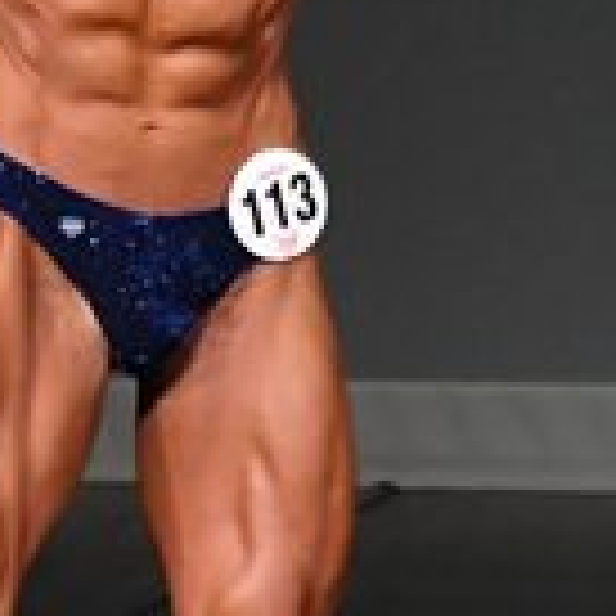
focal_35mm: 1658
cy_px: 265
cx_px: -196
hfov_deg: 1.1
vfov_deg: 1.1
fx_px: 33381
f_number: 5.6
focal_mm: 230
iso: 4000
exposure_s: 1/400
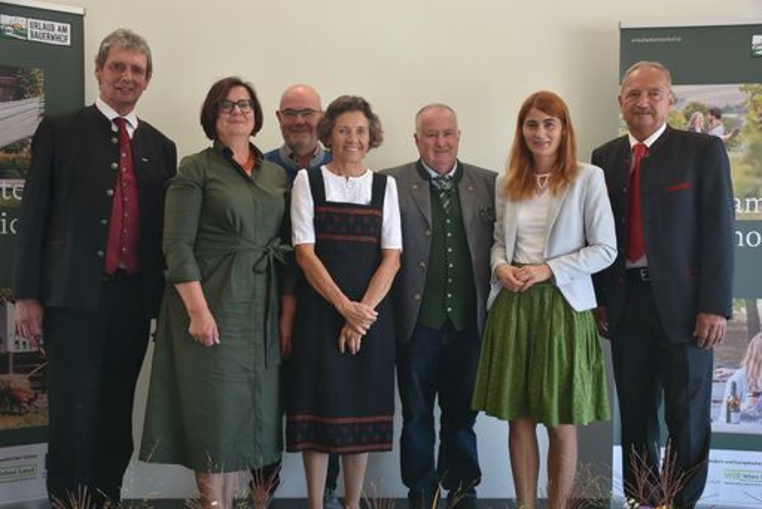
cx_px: 381
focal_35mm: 45
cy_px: 254
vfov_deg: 29.9
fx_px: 953
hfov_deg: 43.6
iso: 250
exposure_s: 1/60
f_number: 4
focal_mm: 30
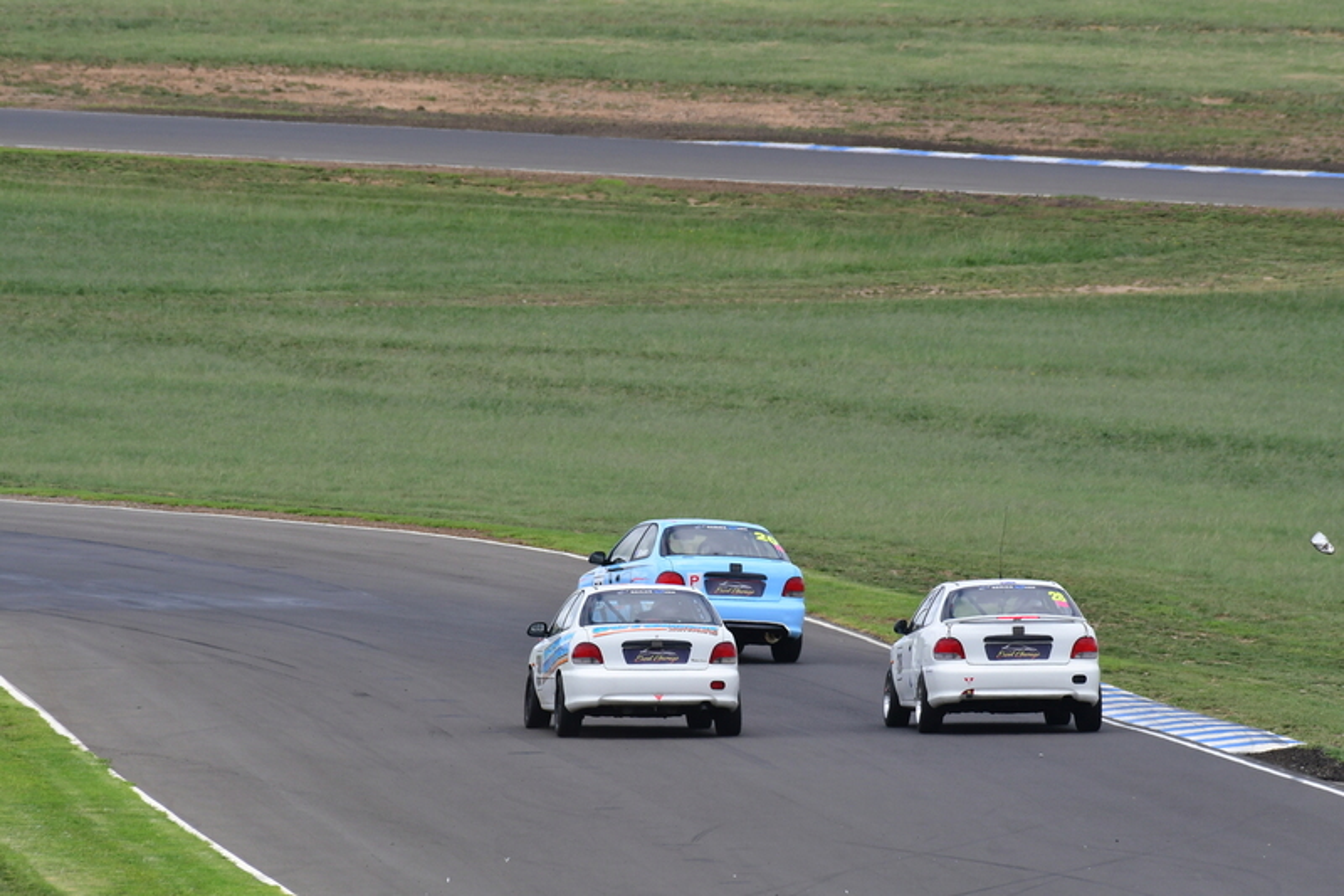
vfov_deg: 1.9
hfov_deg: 2.9
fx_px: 26873
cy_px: 448
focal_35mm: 720
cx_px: 672
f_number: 10
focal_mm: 480
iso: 400
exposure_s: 1/640
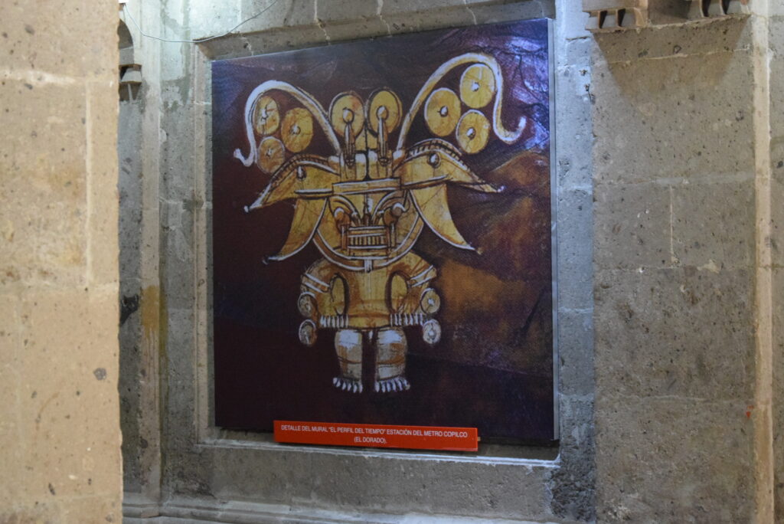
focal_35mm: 82
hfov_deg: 24.6
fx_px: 1798
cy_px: 262
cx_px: 392
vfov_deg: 16.6
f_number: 7.1
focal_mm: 55
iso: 6400
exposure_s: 1/60
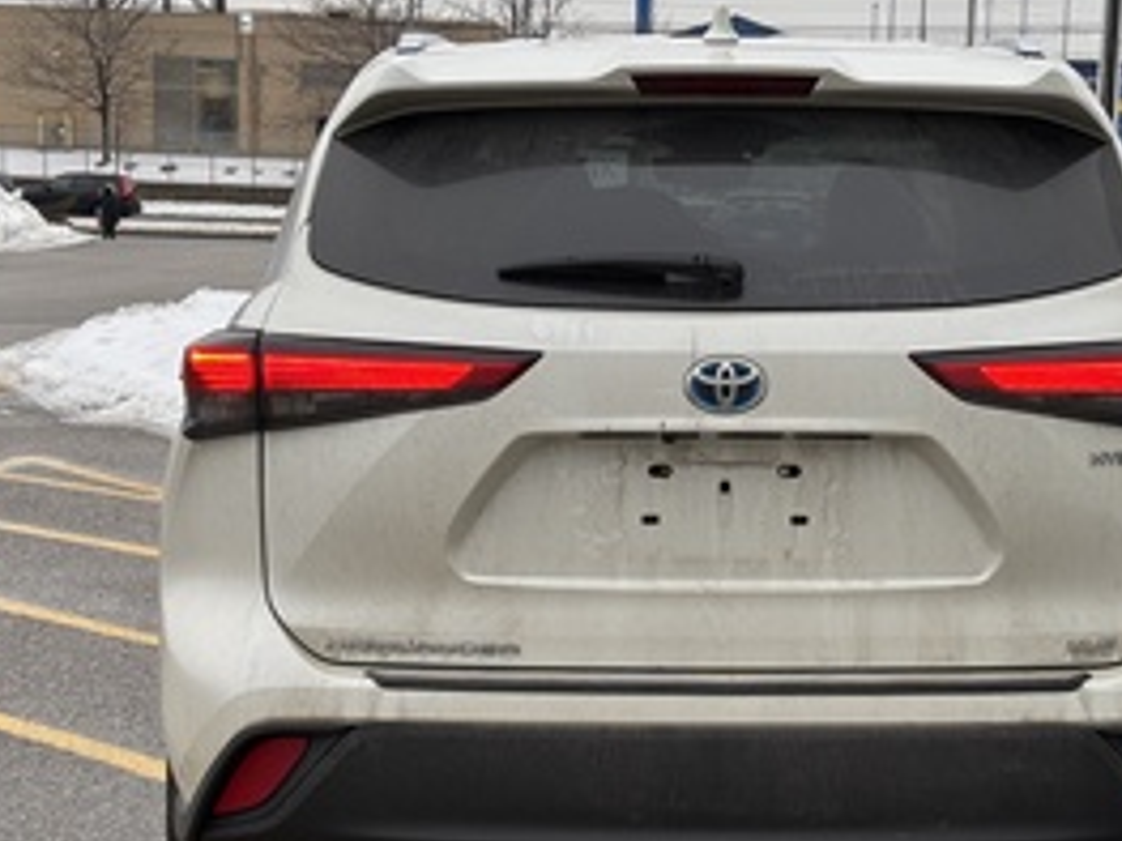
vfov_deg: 17.7
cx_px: 700
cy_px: 523
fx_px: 2689
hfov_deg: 23.5
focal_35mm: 83
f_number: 1.6
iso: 32
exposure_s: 1/121
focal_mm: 5.96
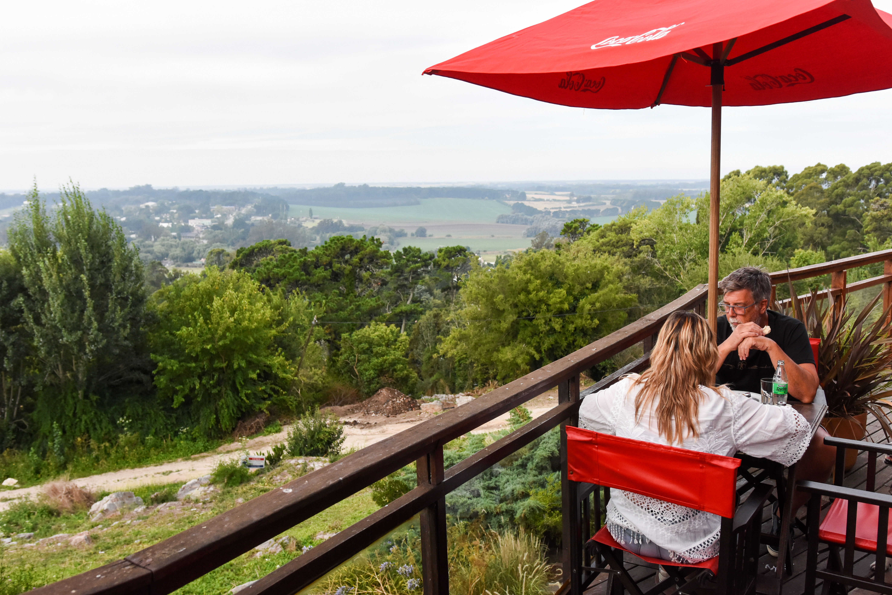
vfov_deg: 40.0
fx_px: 818
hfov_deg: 57.2
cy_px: 298
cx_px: 446
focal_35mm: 33
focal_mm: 22
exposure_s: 1/4000
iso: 1000
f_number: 3.2
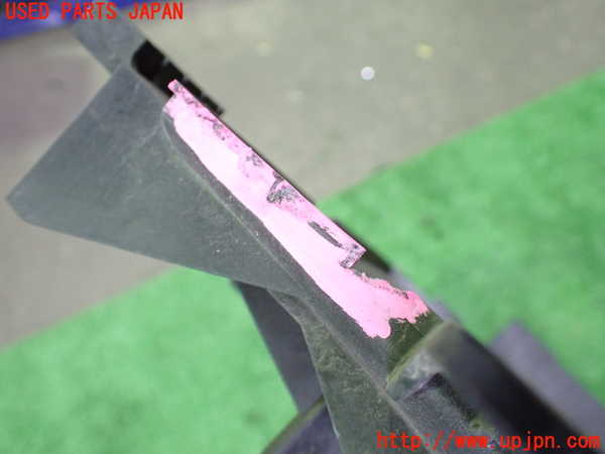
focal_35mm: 30
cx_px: 302
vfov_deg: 46.8
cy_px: 227
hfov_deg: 60.0
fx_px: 524
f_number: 2.3
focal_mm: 5.4
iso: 800
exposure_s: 1/40
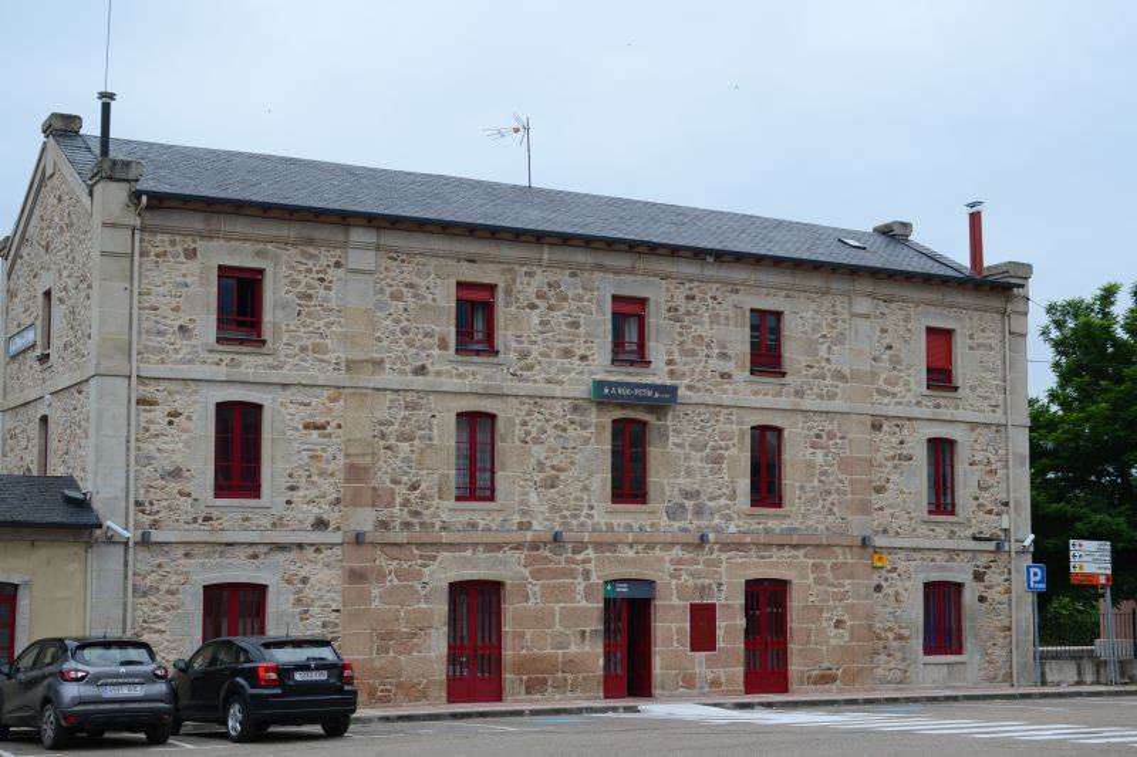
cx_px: 568
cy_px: 378
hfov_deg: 37.9
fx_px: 1658
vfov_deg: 25.7
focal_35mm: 52
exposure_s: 1/640
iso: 100
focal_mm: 35
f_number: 3.5
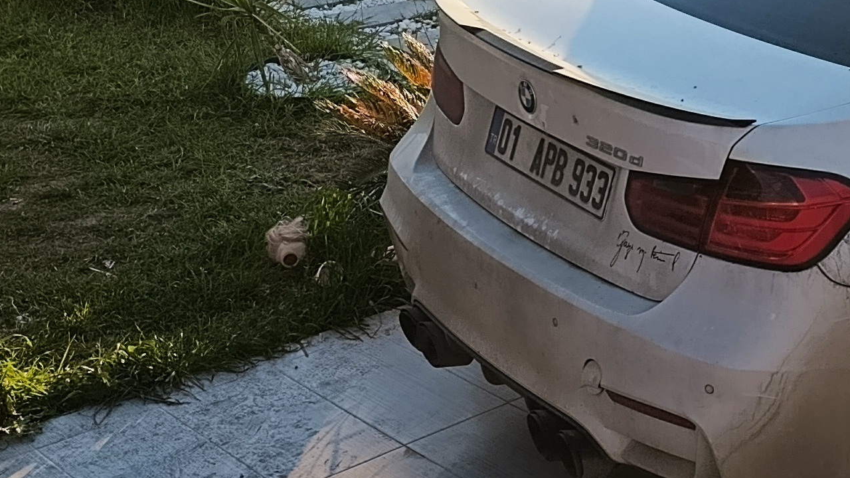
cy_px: -40
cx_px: 883
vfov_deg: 14.8
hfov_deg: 25.0
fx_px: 1803
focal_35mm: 80
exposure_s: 1/304
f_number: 1.65
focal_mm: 6.11
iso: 50
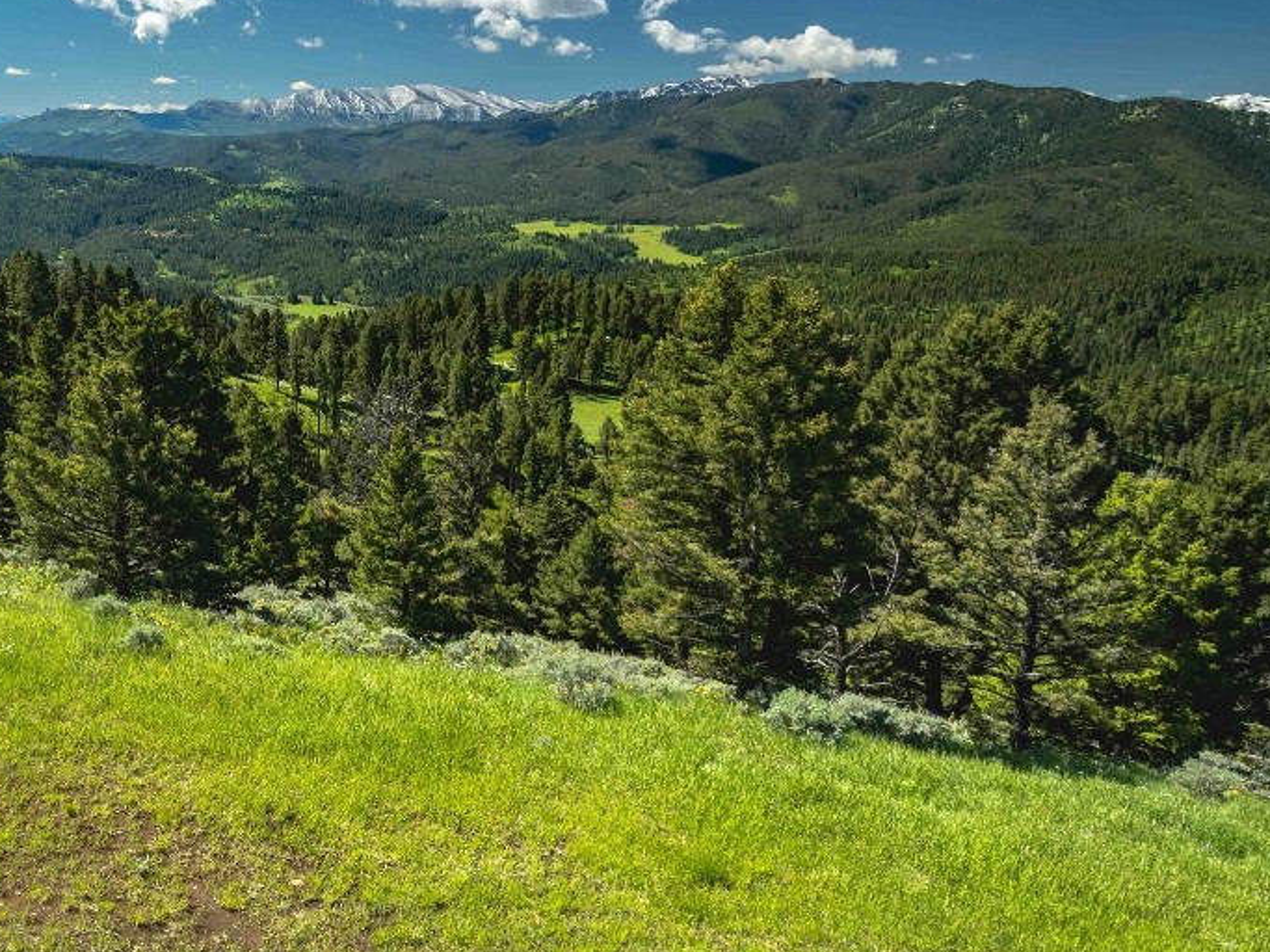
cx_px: 330
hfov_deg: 49.5
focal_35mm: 36
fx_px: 1321
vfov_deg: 39.6
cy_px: 509
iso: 110
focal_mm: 12.29
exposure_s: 1/200
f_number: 2.8
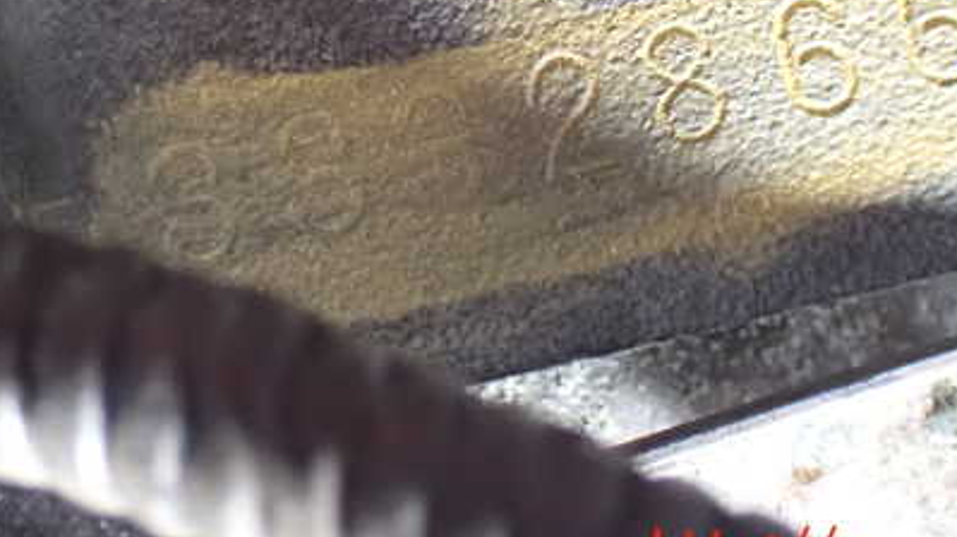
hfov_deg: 25.9
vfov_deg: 14.6
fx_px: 2080
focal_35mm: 82
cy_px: 43
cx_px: 475
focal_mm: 9.01
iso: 1600
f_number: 3.2
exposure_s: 1/40
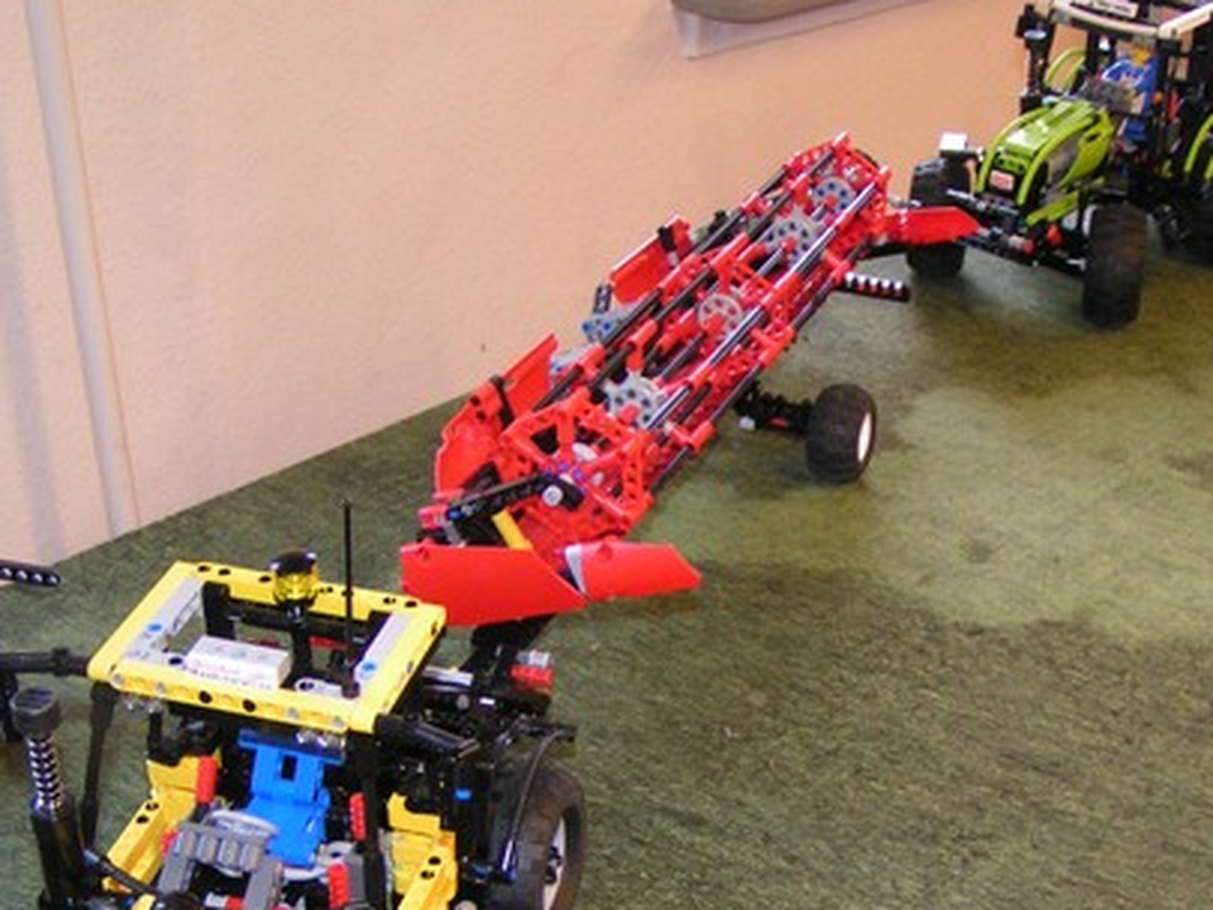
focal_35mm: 60
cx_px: 737
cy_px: 632
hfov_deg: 32.1
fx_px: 2103
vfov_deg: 24.3
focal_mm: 5.8
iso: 200
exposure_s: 1/40
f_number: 2.8
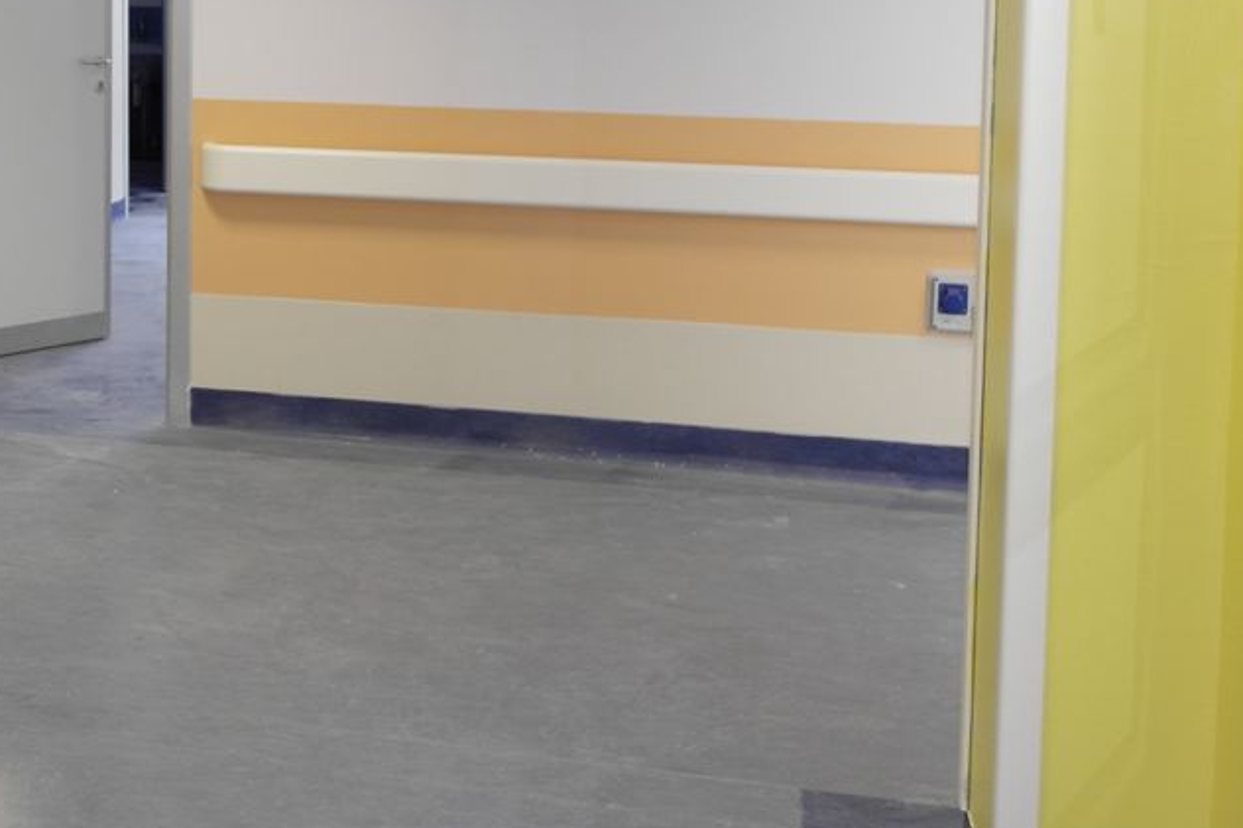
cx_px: 114
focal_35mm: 57
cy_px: 71
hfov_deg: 33.2
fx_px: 1967
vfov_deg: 23.1
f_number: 3.5
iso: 400
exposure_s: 1/80
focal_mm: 20
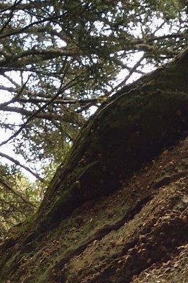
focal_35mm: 140
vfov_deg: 11.9
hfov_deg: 9.8
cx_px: 91
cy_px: 677
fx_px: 1098
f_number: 10
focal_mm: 24
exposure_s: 1/50
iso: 800
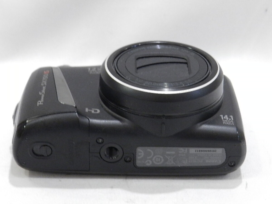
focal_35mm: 84
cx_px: 136
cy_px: 102
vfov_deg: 17.6
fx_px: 660
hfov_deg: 23.3
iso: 800
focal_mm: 14.9
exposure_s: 1/40
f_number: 4.4
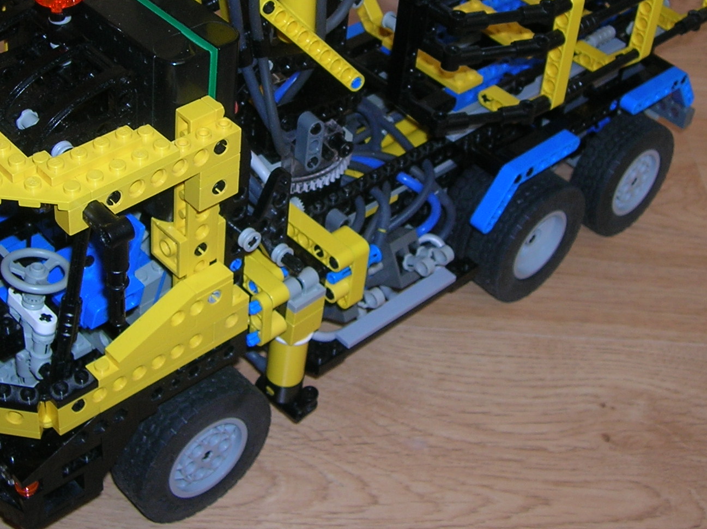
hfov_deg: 32.2
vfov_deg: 24.0
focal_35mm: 60
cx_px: 310
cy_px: 103
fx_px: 1224
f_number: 2.9
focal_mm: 5.7
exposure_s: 1/60.1
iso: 50
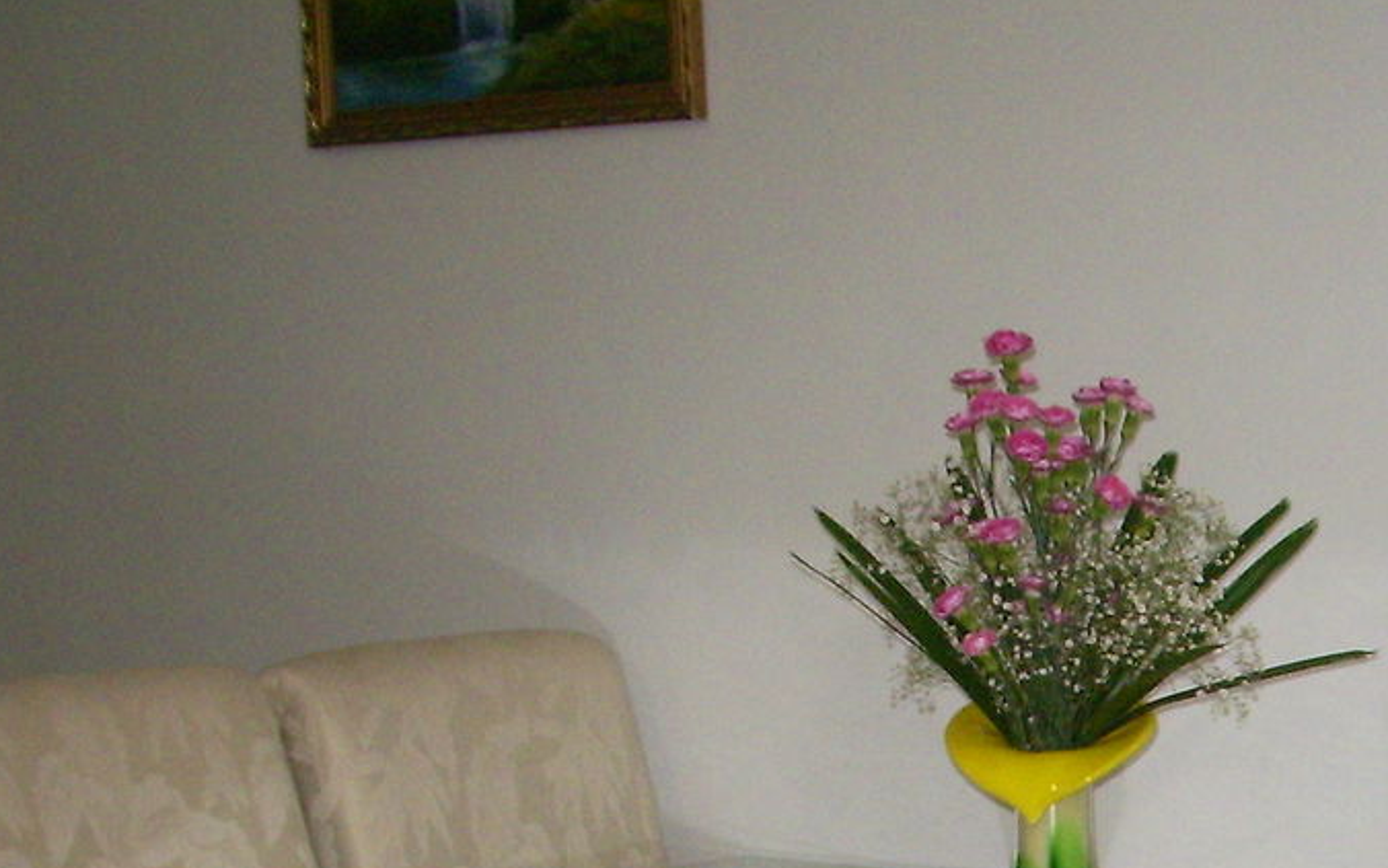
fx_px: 3329
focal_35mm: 88
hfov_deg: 22.8
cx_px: 1324
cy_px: 1113
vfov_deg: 14.3
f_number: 2.6
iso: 160
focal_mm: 5.8
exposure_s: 1/40
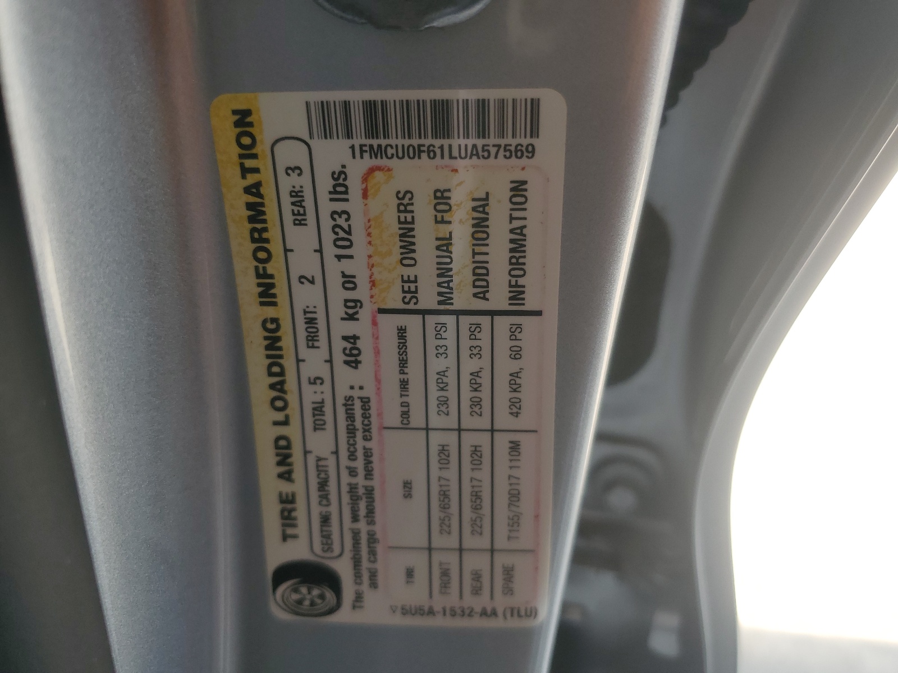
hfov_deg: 67.3
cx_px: 449
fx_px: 674
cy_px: 336
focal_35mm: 26
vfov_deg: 53.1
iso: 50
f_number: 1.5
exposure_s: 1/370
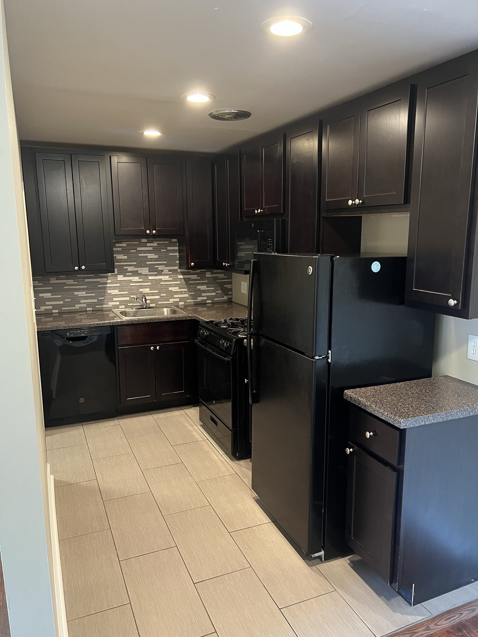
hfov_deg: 53.1
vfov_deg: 67.3
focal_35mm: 26
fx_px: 479
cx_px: 239
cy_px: 318
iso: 500
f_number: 1.5
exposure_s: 1/60
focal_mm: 5.7
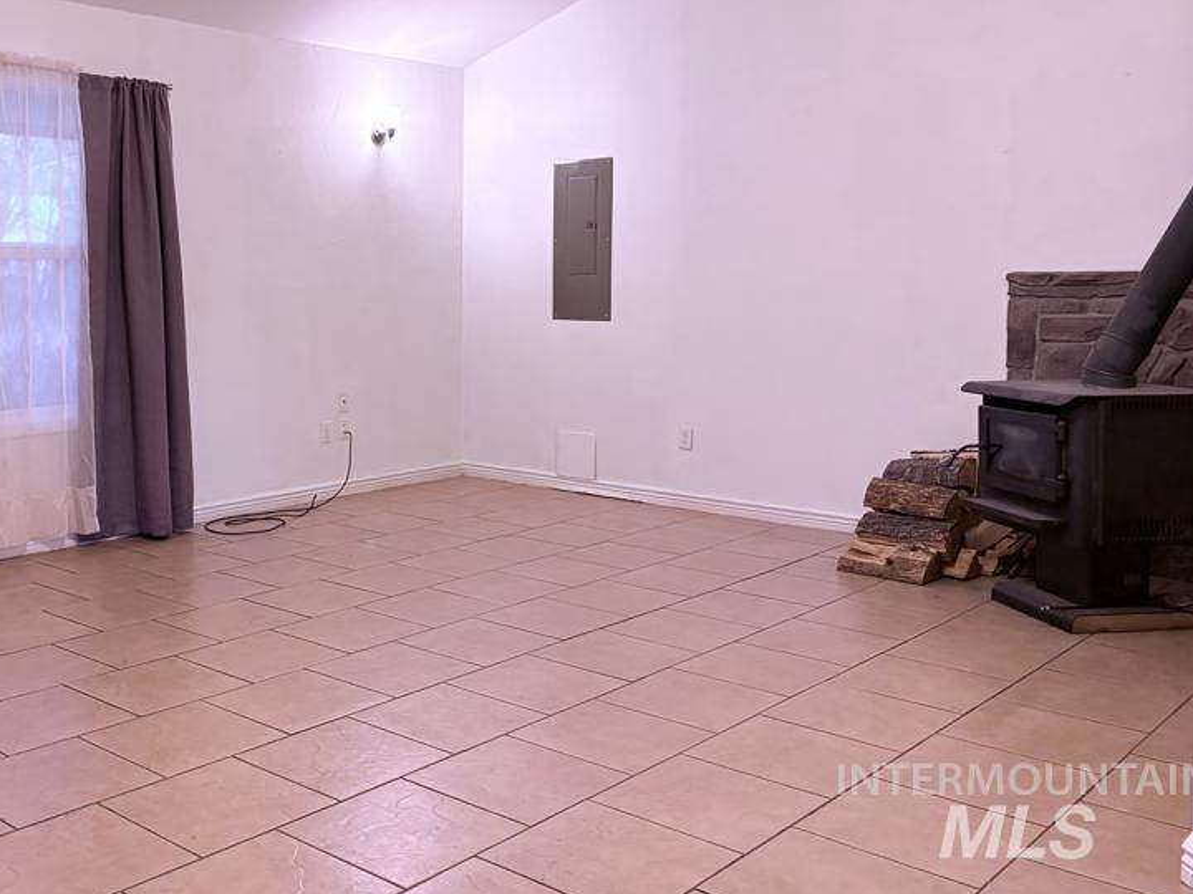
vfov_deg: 38.3
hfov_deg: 49.0
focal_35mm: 37
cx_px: 371
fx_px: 1275
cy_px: 316
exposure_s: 1/60
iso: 320
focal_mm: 5.96
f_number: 1.6
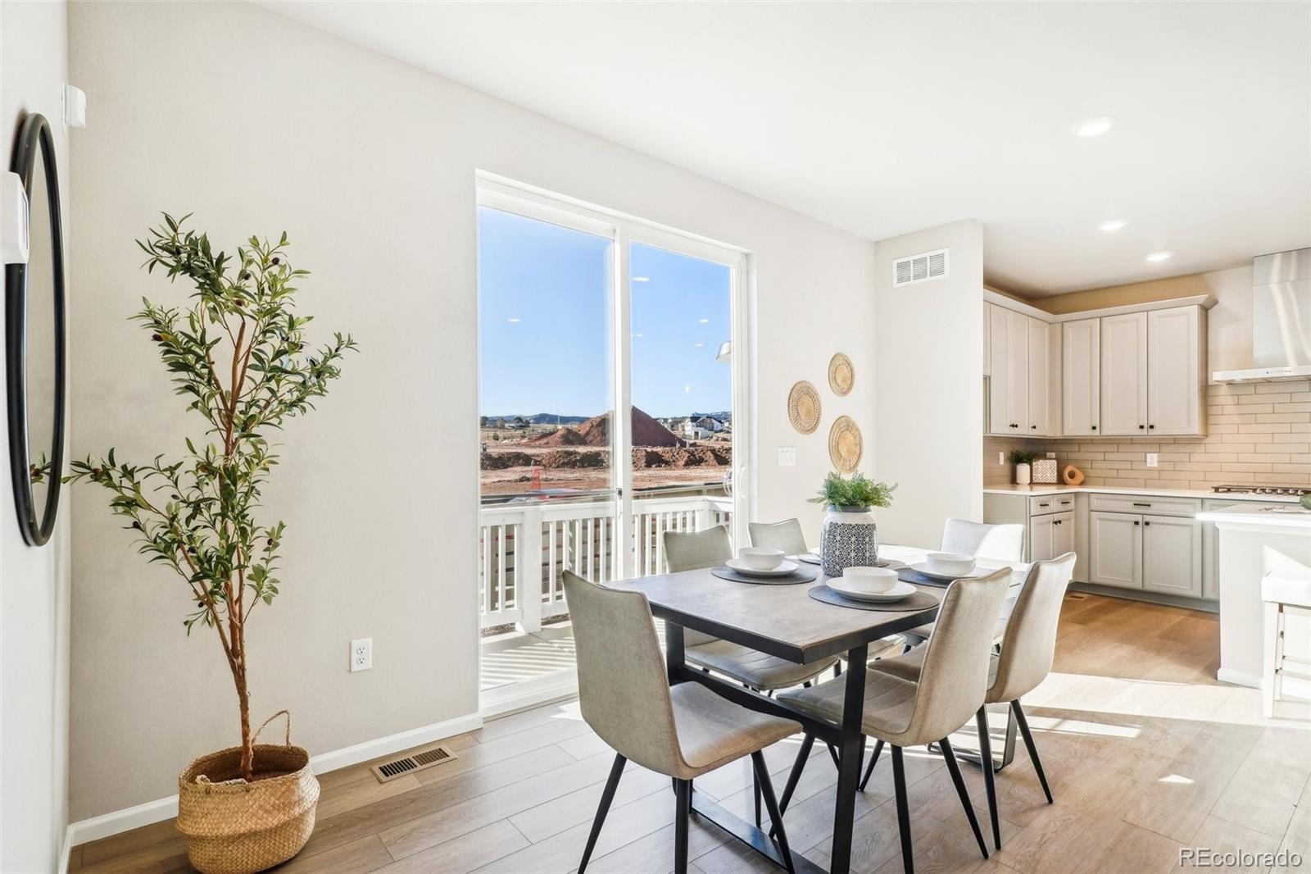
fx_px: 601
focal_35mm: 16
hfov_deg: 95.0
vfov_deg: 72.0
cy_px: 437
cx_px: 656
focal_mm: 11
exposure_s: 1/60
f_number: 8
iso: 100
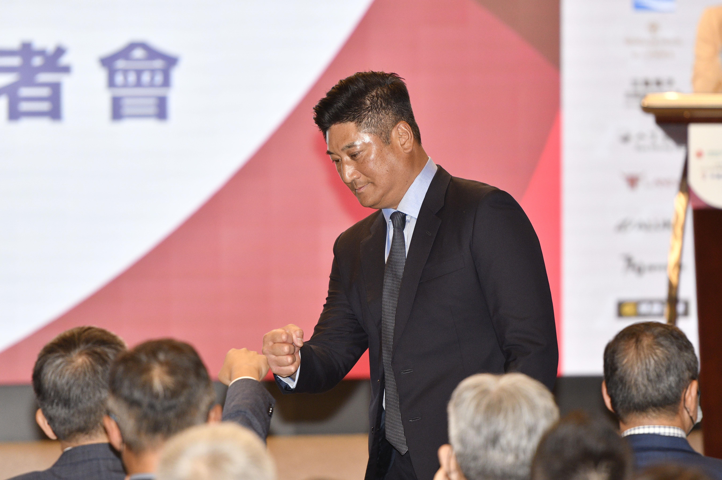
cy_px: 240
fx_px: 6013
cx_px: 361
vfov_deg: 4.6
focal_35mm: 300
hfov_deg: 6.9
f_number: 2.8
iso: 800
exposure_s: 1/250
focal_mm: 200
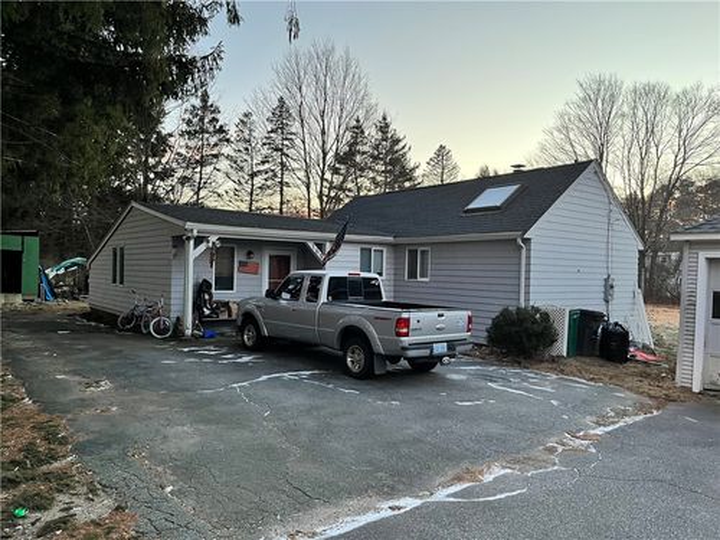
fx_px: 541
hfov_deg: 67.3
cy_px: 270
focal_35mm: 26
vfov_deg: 53.1
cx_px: 360
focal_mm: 5.1
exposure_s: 1/93
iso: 125
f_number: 1.6
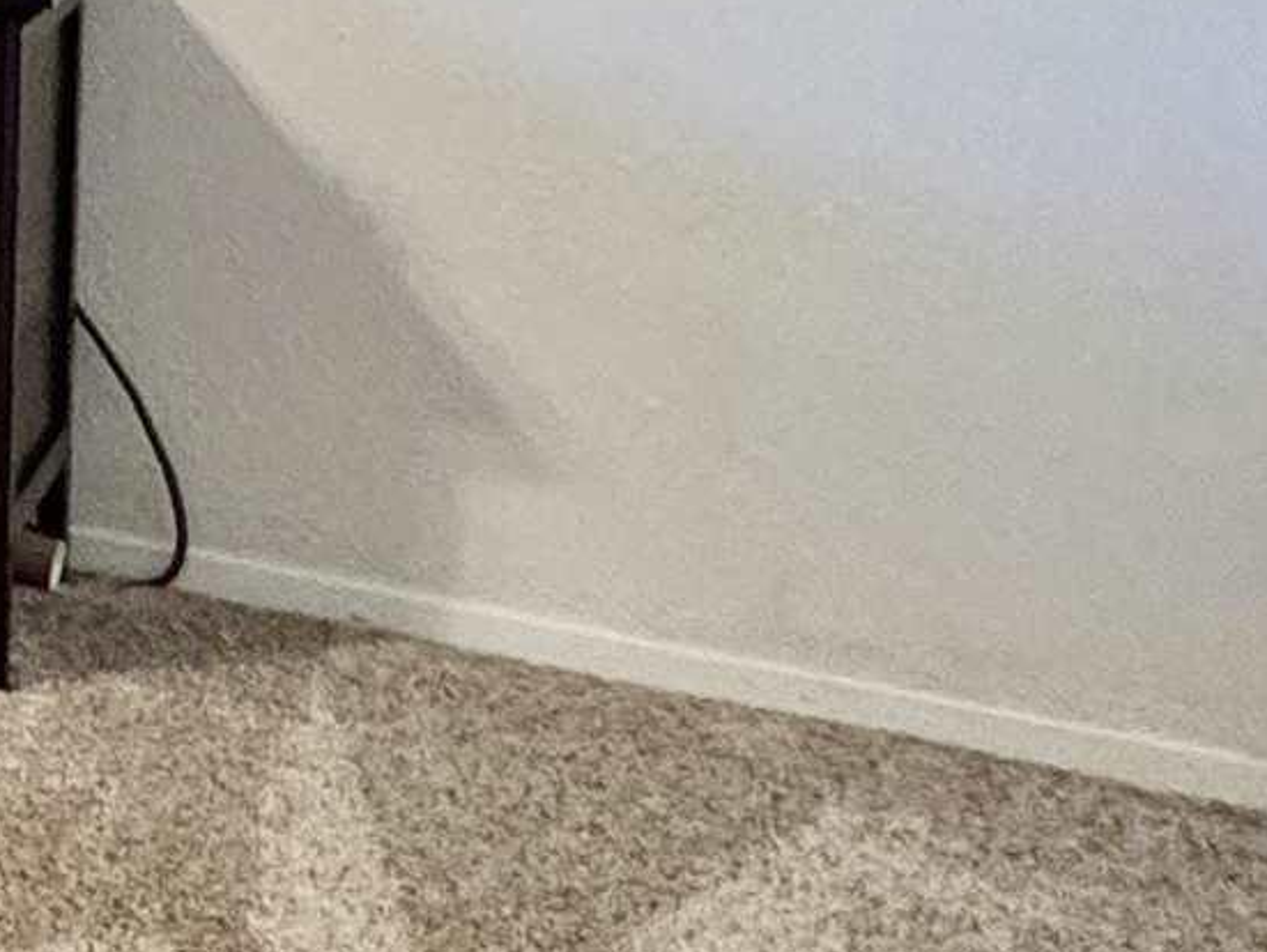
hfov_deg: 14.6
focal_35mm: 78
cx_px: -1835
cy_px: -359
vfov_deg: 17.5
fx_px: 2857
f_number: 2.2
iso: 250
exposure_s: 1/60
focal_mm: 2.22
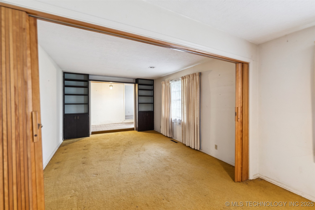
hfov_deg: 101.9
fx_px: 128
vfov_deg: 78.8
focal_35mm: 15
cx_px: 158
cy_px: 105
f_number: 2.8
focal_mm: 14.6
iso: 400
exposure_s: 1/6
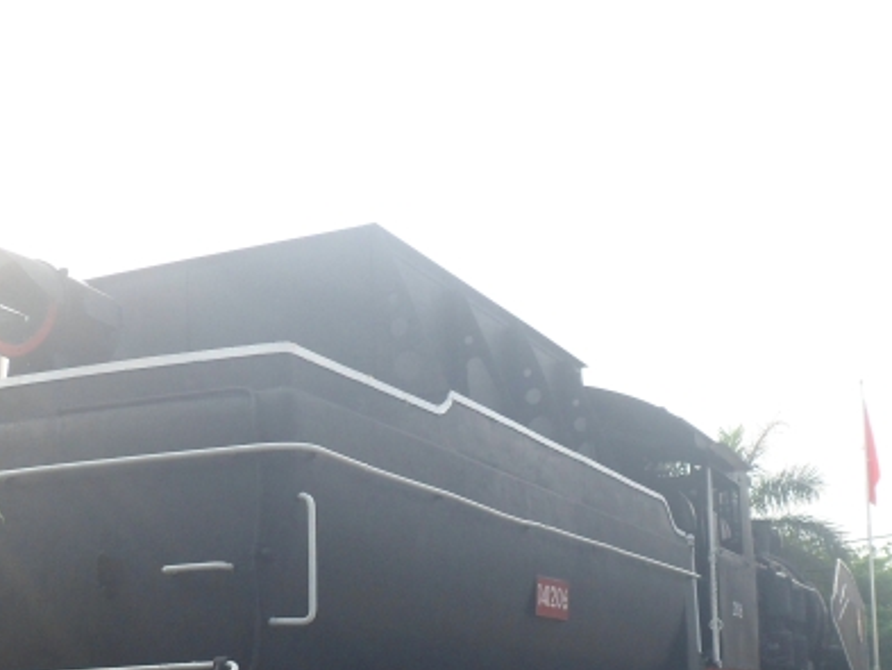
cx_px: 379
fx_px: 1418
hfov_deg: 34.9
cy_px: 593
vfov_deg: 25.8
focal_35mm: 55
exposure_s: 1/350
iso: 80
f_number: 3.3
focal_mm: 4.9
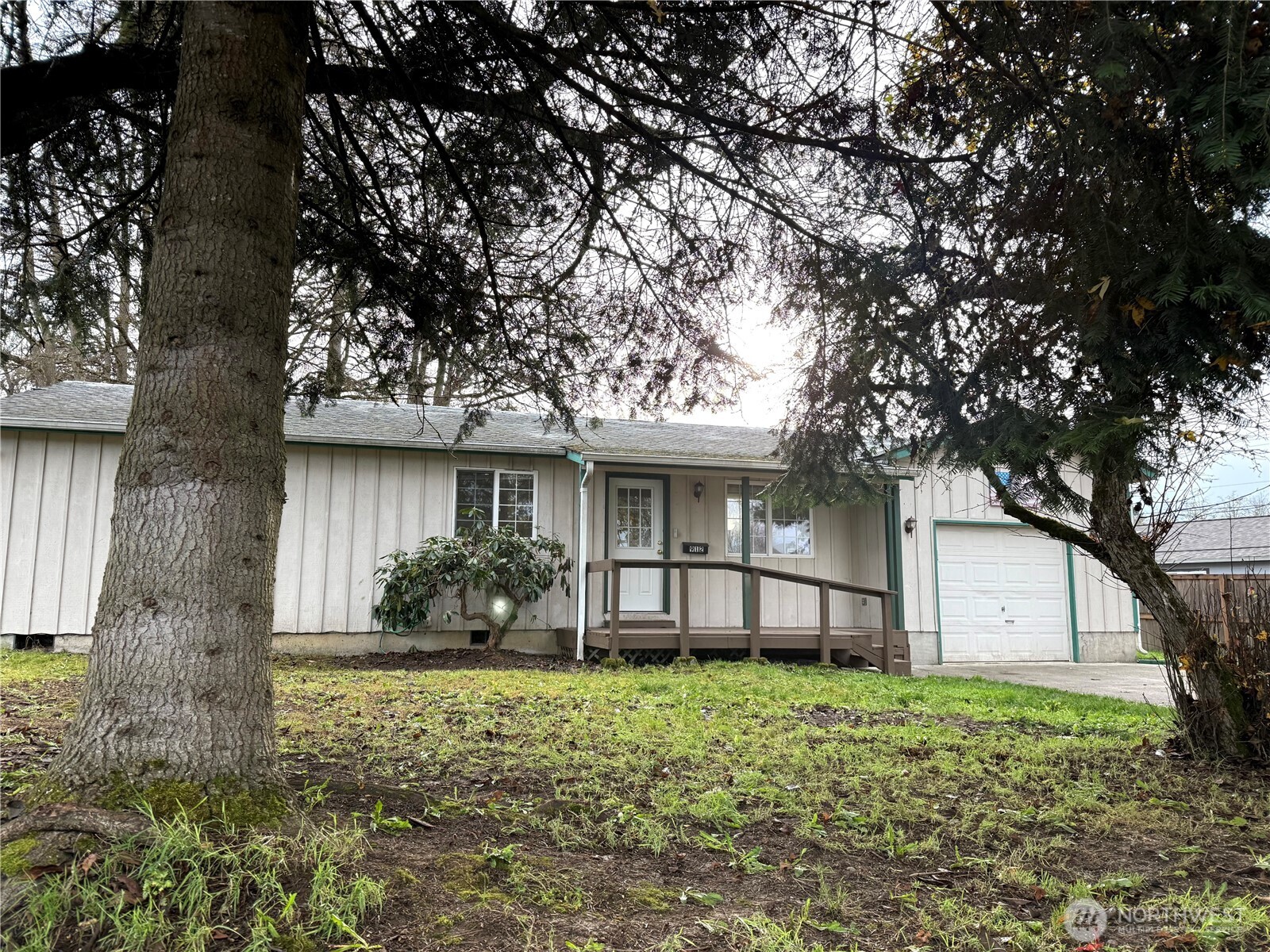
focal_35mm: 24
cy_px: 476
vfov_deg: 56.8
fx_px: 881
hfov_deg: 71.6
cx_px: 635
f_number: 1.78
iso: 100
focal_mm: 6.76
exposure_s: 1/521
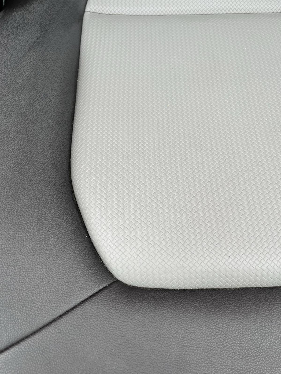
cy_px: 187
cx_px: 140
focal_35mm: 26
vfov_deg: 67.3
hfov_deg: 53.1
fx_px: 281
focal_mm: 5.1
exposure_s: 1/122
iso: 40
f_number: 1.6
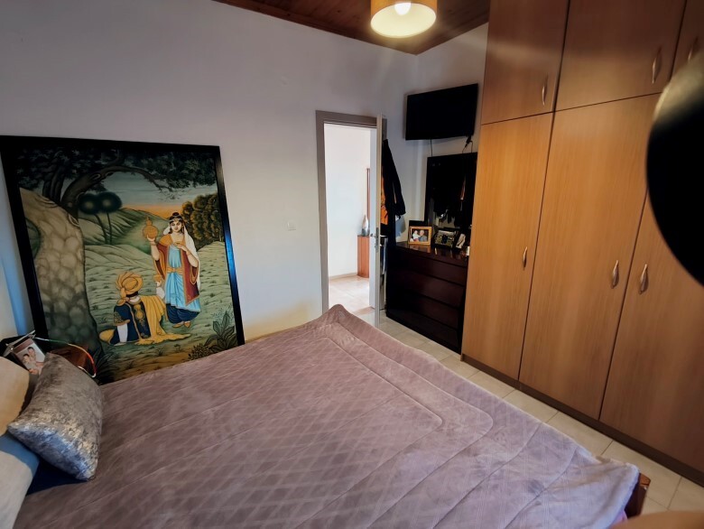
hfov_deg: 98.1
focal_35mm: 15
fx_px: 305
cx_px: 352
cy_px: 264
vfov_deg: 81.8
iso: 320
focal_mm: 1.65
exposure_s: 1/12.5
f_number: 2.2
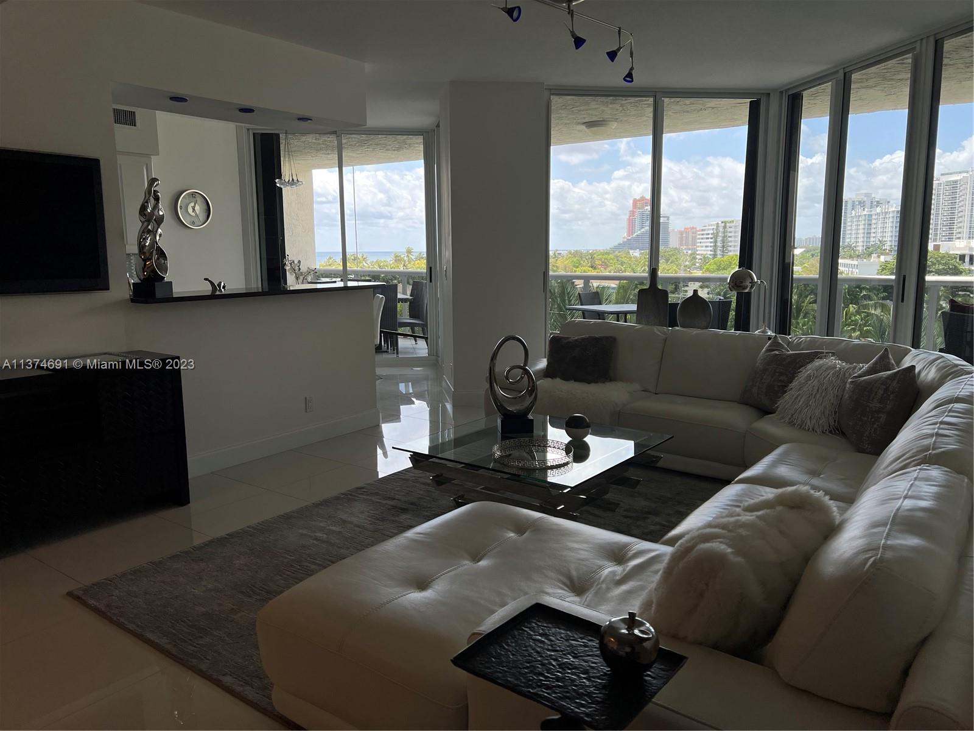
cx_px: 487
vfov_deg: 53.1
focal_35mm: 26
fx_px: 732
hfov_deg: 67.3
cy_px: 366
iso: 50
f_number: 1.5
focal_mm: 5.7
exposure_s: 1/1038
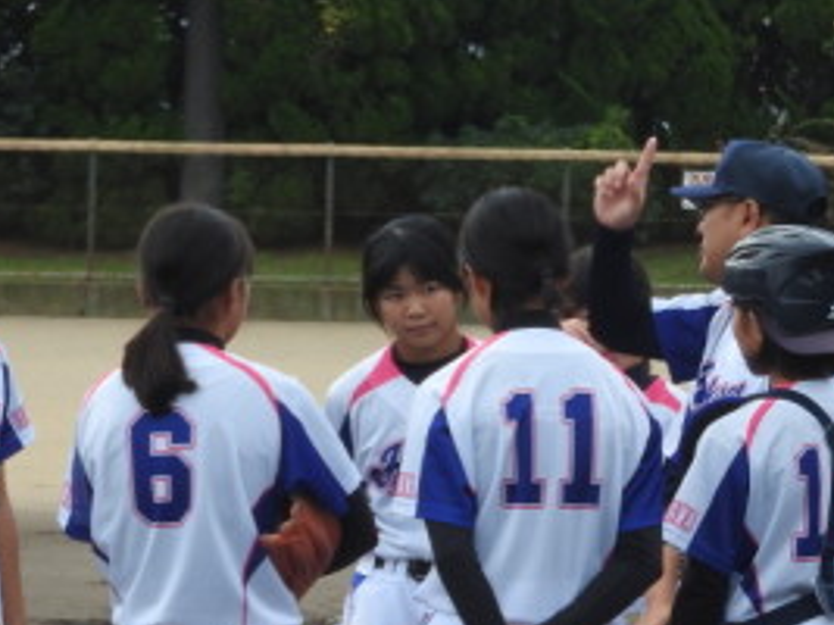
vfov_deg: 3.9
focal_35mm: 382
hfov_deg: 5.2
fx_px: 9199
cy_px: 575
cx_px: 322
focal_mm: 30.5
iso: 100
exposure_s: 1/200
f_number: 5.2
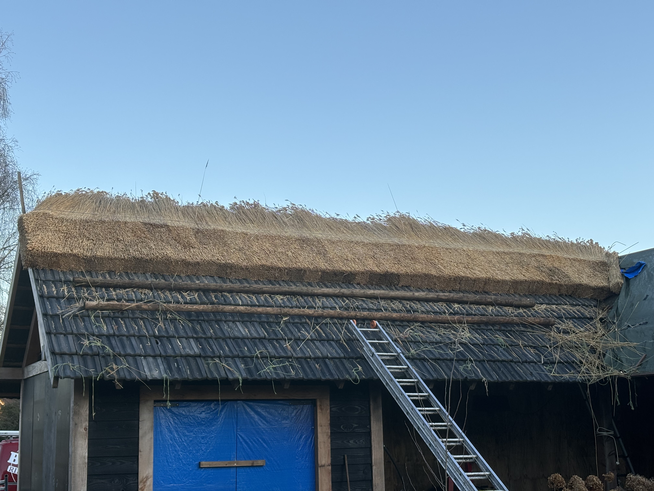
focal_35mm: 52
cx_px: 327
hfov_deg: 36.8
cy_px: 246
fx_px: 982
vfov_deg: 28.0
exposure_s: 1/351
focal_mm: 5.96
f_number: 1.6
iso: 32
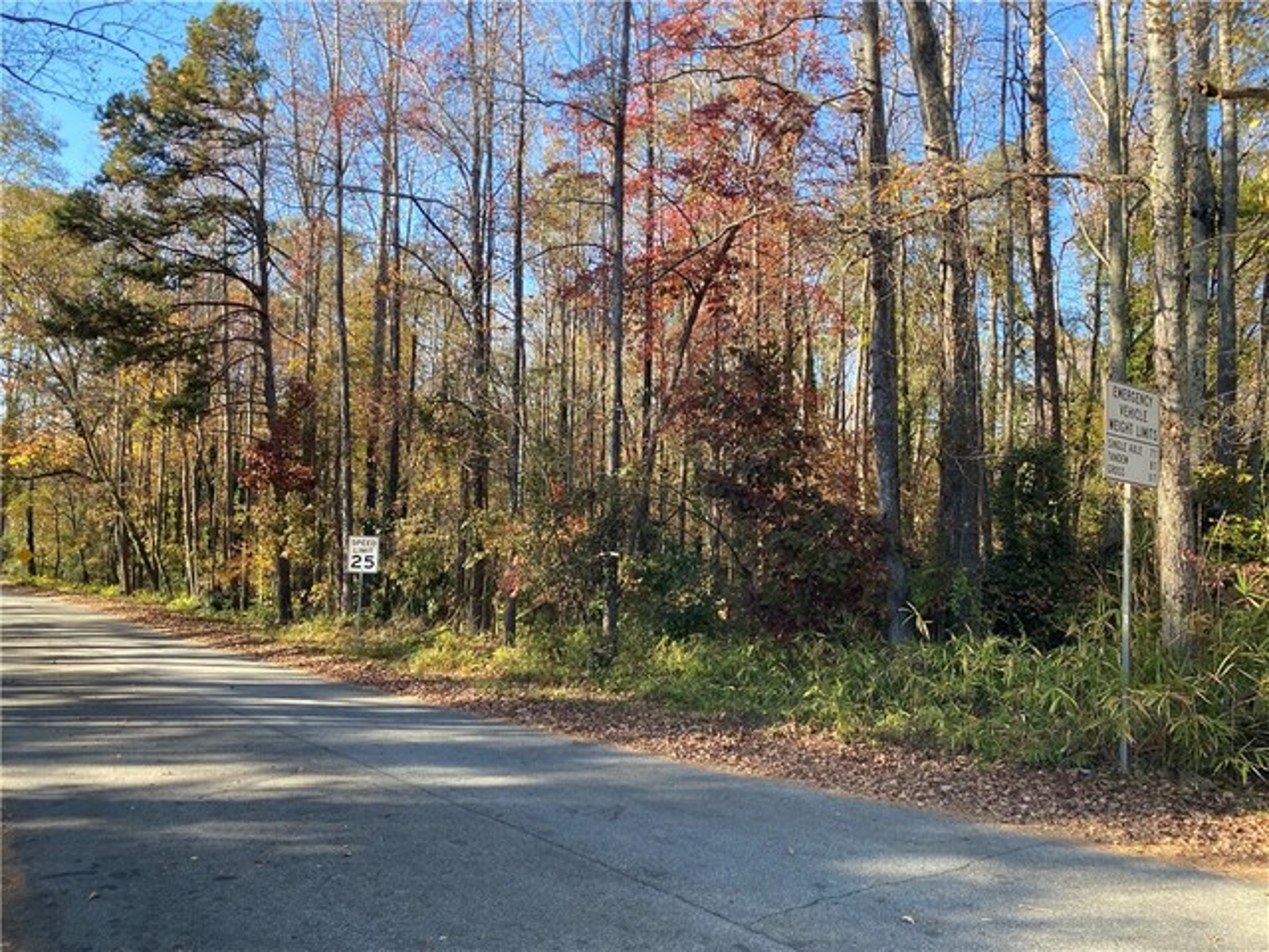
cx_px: 634
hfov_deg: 67.3
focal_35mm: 26
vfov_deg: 53.1
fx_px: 953
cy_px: 476
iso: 32
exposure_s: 1/350
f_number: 1.8
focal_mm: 4.25
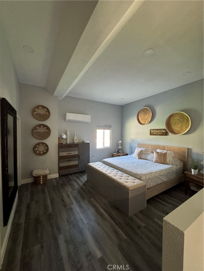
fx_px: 110
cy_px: 136
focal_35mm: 14
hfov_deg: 85.7
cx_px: 102
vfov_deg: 102.1
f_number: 2.2
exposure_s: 1/60
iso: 640
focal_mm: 2.22
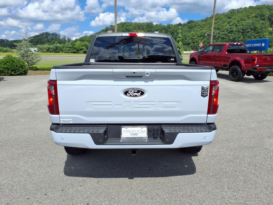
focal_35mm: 27
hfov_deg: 65.3
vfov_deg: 51.4
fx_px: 213
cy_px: 102
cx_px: 136
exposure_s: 1/2000
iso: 40
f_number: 1.9
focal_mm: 3.58
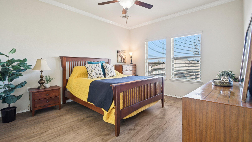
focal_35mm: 16
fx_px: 107
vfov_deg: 66.7
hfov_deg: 99.4
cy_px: 60
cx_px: 127
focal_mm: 10
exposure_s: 1/5
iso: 400
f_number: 8
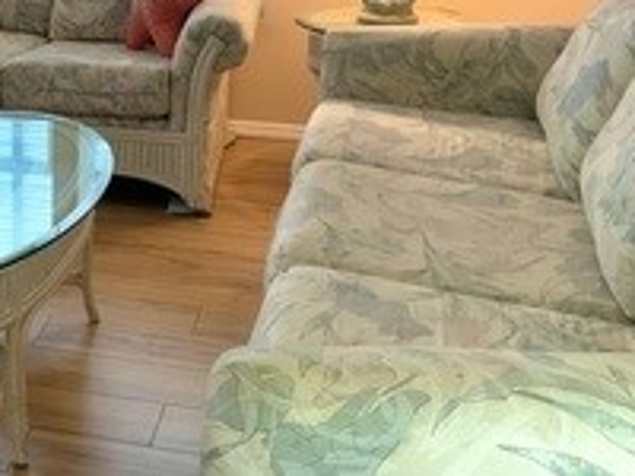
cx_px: 60
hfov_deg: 31.6
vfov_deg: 24.2
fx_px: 1064
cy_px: 6
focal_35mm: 58
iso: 50
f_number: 1.8
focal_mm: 3
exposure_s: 1/60
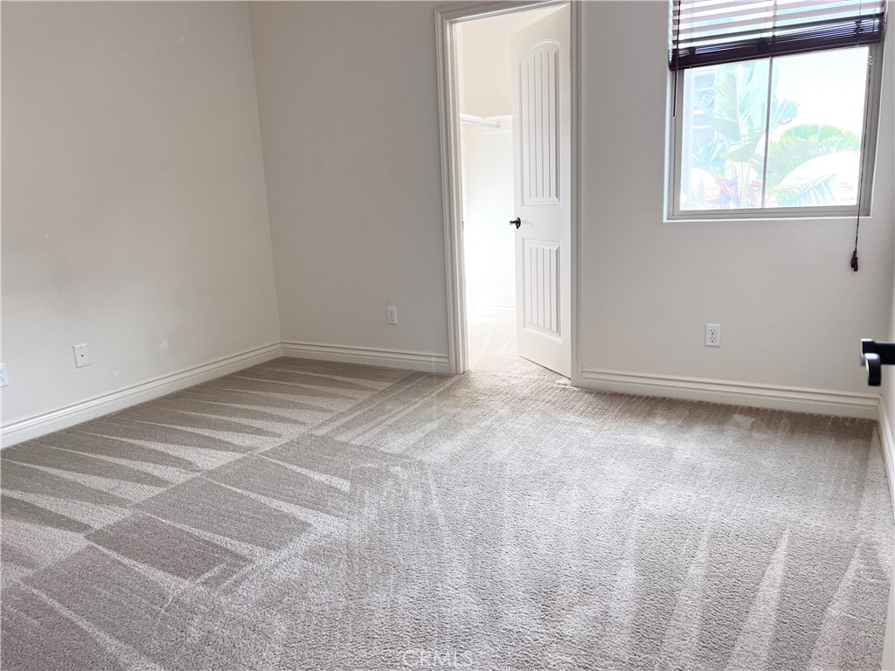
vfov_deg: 53.1
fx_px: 672
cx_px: 448
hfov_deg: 67.3
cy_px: 336
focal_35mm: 26
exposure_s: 1/118
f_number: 1.5
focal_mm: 5.7
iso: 125
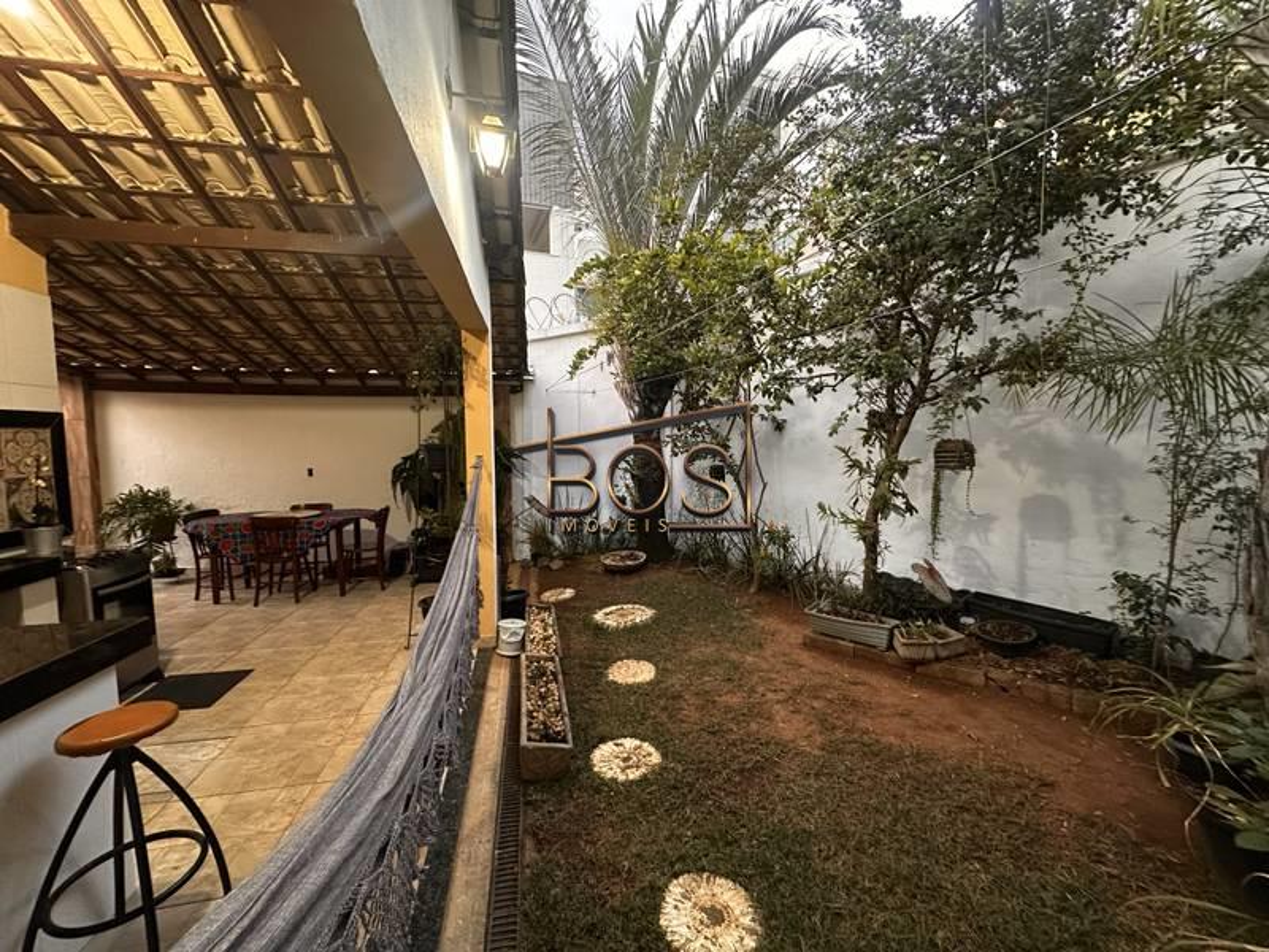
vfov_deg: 85.7
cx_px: 634
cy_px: 476
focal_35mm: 14
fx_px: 513
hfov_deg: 102.1
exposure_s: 1/60
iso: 640
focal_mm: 2.22
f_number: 2.2
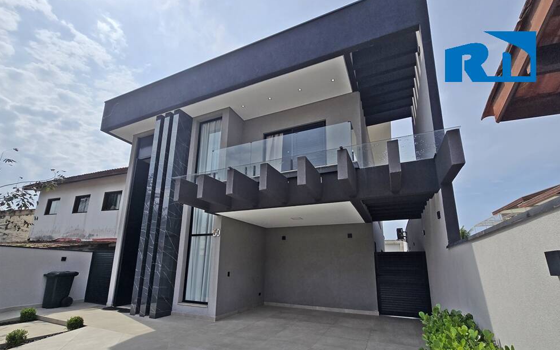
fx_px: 214
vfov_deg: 77.7
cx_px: 282
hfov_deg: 105.3
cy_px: 210
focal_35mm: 14
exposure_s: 1/5158
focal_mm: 2.2
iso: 50
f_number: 2.2
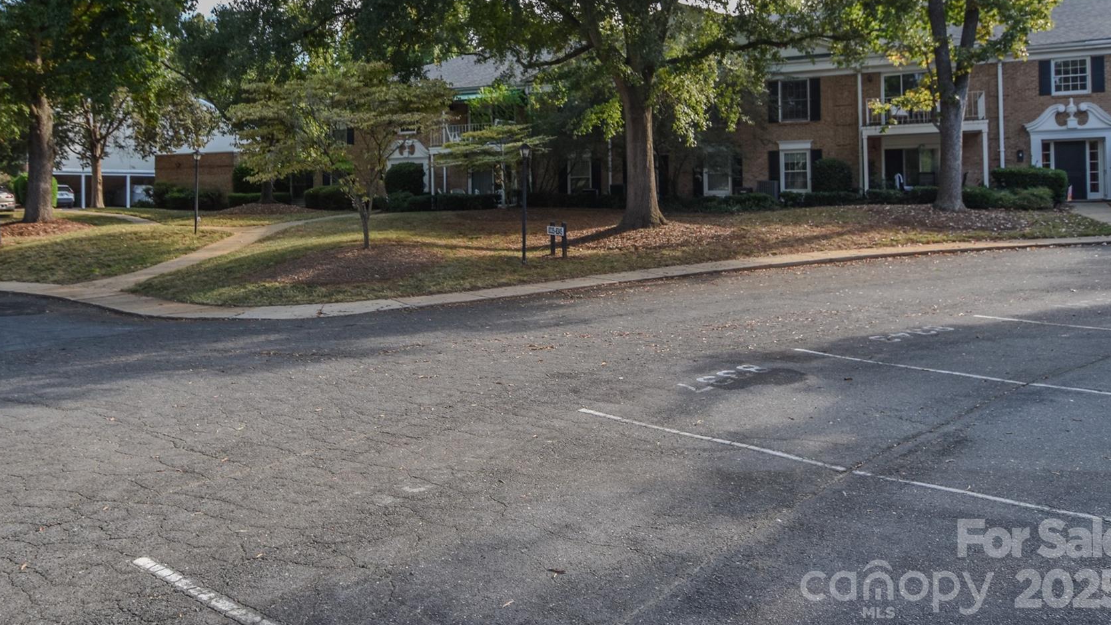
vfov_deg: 42.1
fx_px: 795
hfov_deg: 69.7
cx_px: 495
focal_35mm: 27
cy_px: 190
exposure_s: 1/125
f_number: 5.6
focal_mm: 14
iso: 180
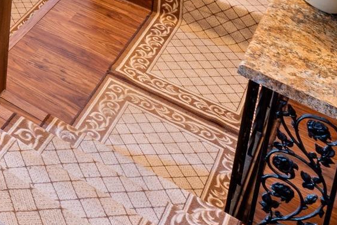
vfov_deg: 15.8
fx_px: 618
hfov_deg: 24.3
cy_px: -235
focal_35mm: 66
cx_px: -159
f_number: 9
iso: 200
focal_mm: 10
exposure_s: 3.2
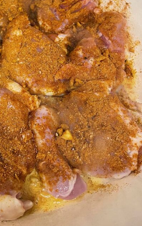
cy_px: 59
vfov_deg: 43.9
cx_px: 12
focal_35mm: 44
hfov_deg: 28.1
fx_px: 272
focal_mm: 4.2
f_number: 1.6
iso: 100
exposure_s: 1/60
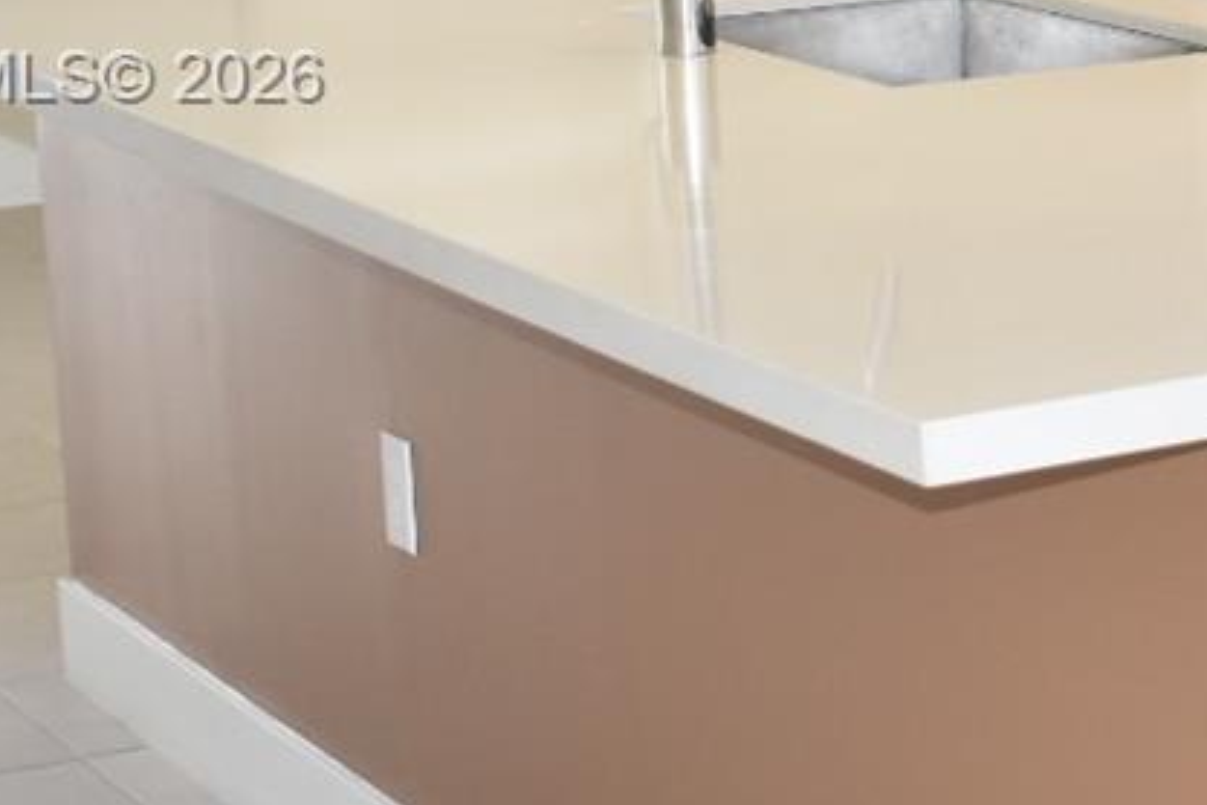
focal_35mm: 138
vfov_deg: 9.9
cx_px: 1737
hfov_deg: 14.0
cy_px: 81
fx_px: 4626
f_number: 5
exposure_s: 1/100
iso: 800
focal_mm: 24
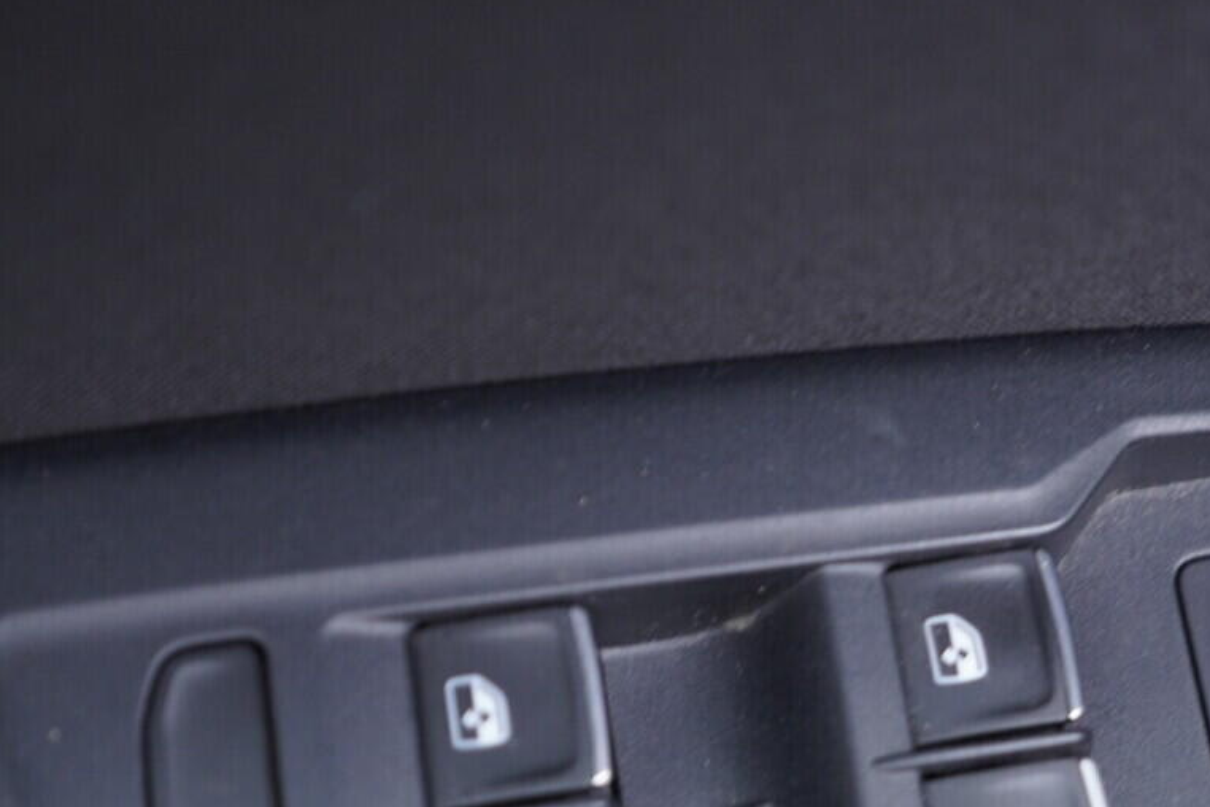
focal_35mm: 68
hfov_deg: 28.9
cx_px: 989
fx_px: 2285
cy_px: 616
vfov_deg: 19.9
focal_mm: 24
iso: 400
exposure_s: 1/40
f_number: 2.8
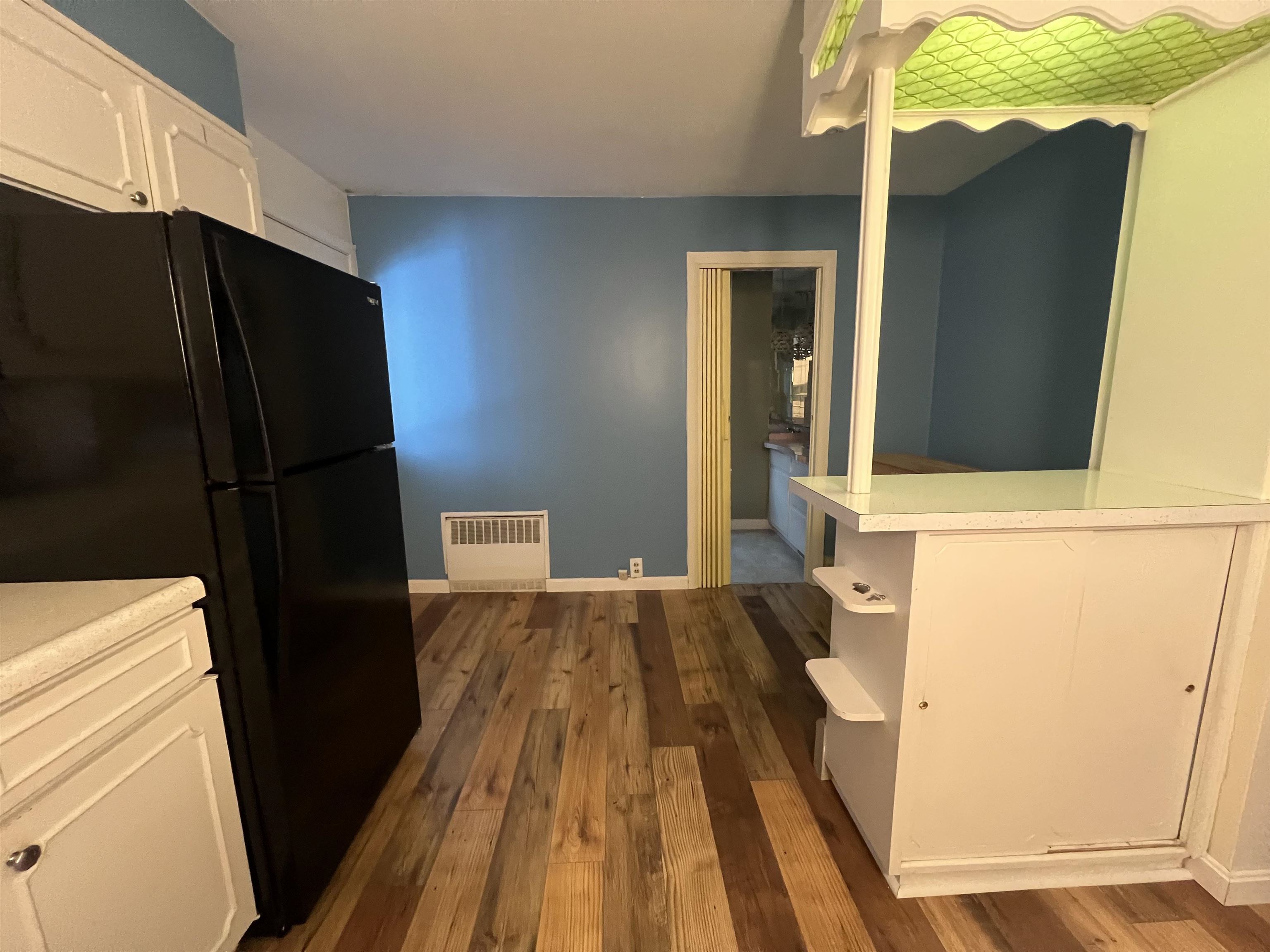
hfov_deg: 106.2
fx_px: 477
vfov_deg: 89.9
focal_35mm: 13
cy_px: 476
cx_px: 635
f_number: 1.8
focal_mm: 1.57
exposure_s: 1/60
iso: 800
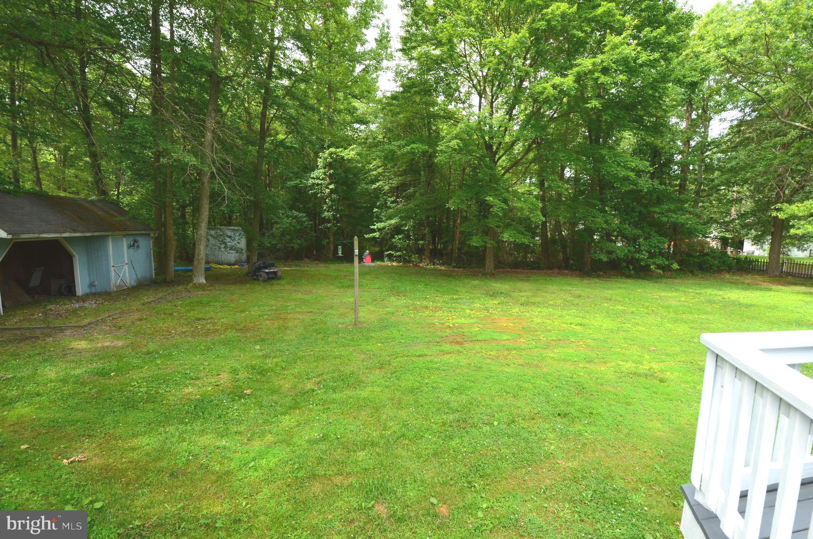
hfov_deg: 100.5
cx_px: 406
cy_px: 270
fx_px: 338
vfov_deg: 77.1
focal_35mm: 15
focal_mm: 10
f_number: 9
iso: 400
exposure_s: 1/125
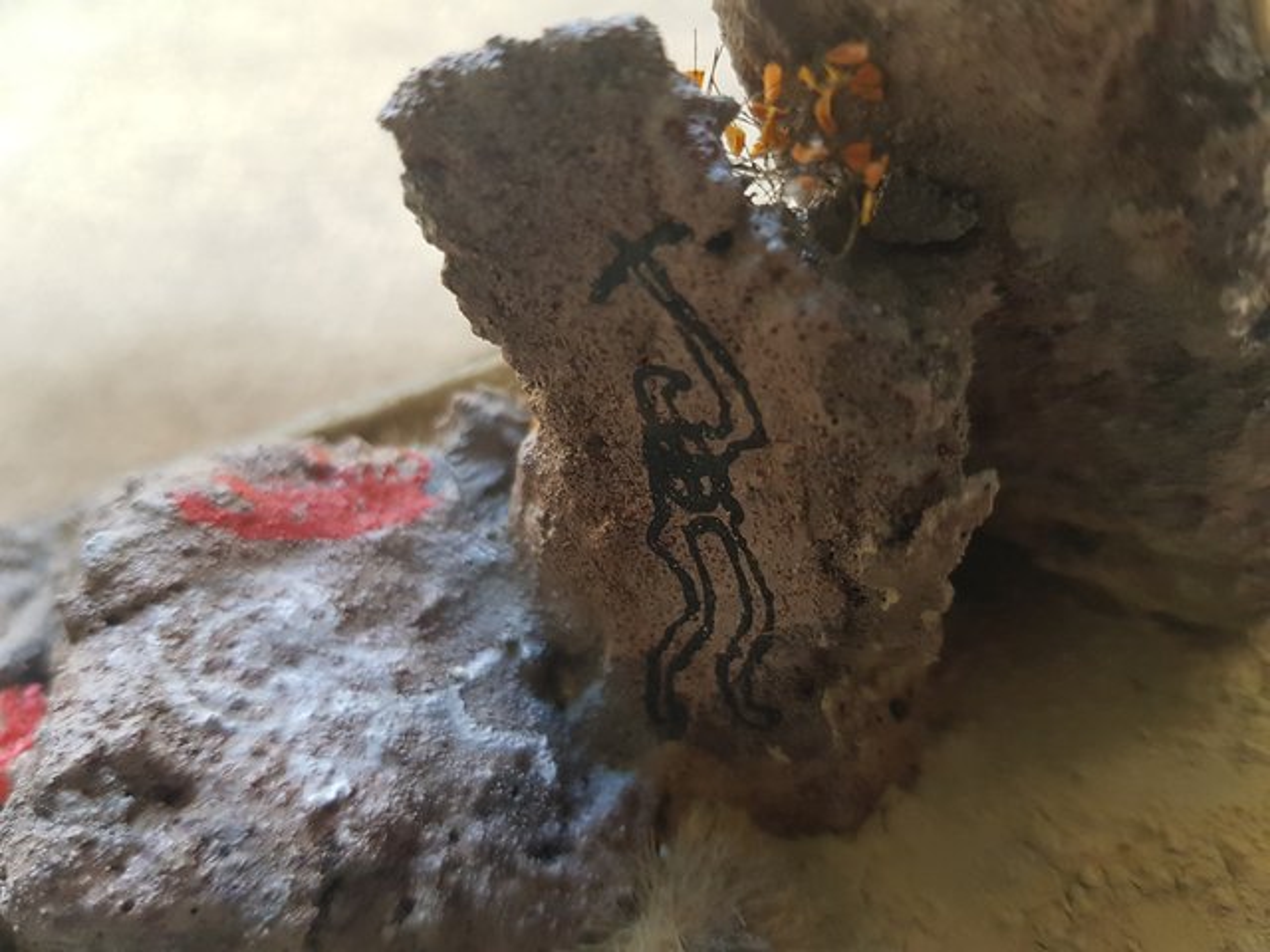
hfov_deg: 67.3
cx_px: 635
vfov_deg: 53.1
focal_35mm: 26
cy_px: 476
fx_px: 954
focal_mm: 4.2
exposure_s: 1/33
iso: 200
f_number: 1.7
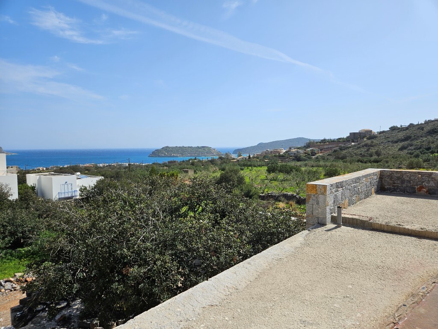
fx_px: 291
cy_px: 164
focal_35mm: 23
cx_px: 219
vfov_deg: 58.9
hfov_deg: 73.9
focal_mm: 5.4
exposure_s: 1/3151
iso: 25
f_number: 1.8
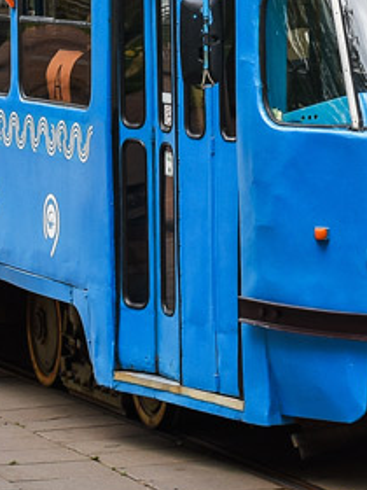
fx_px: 3054
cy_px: -89
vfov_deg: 9.1
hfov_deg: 6.9
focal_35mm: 216
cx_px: 285
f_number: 6.3
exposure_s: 1/200
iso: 160
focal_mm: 35
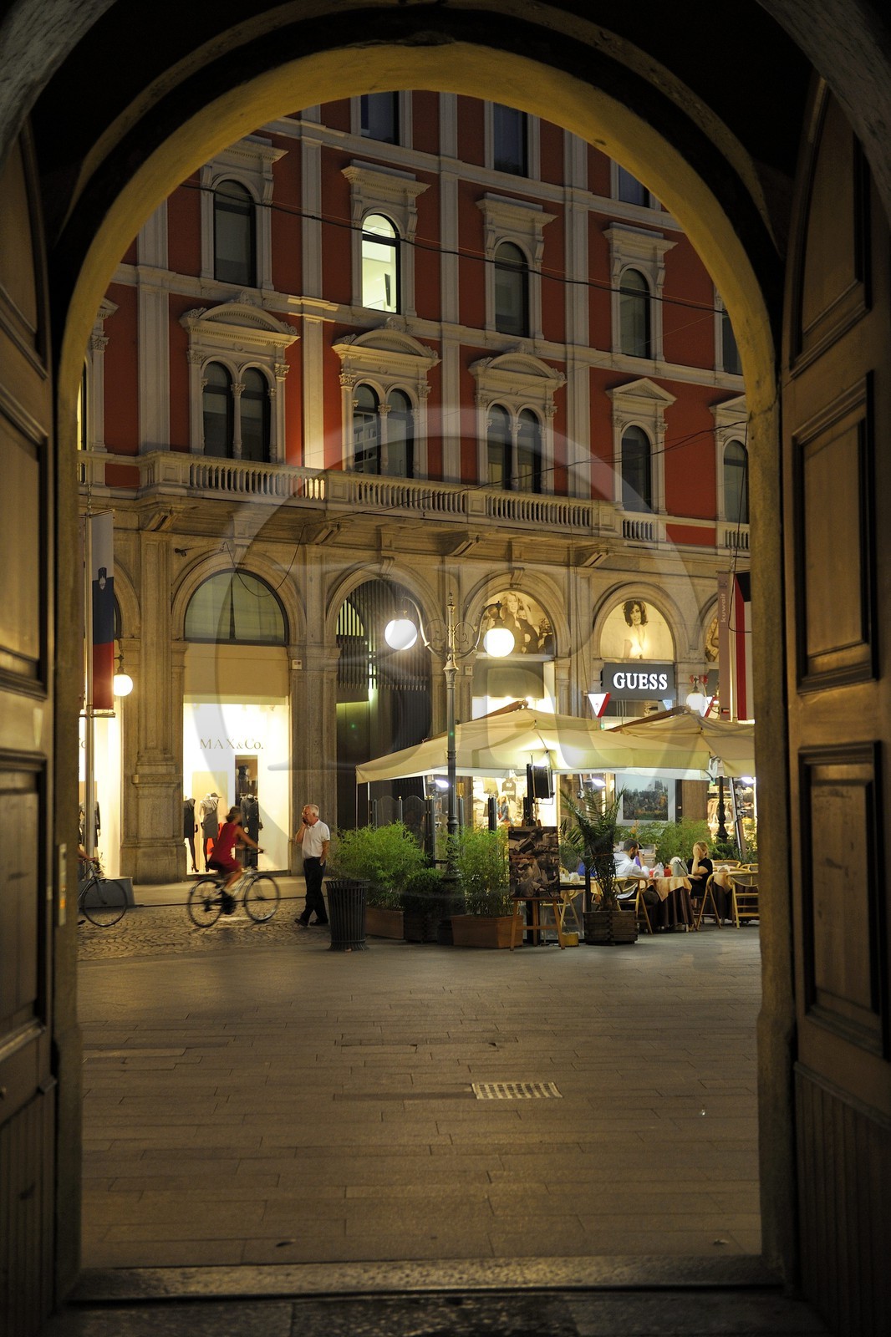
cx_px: 446
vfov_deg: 41.1
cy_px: 668
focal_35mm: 48
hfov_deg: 28.1
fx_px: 1783
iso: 800
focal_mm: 48
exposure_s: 1/40
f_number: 2.8
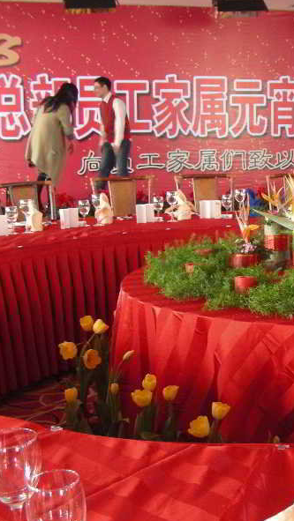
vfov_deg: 37.2
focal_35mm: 56
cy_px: 262
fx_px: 775
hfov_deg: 20.2
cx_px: 349
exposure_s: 1/9.8
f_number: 3.5
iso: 200
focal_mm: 6.3
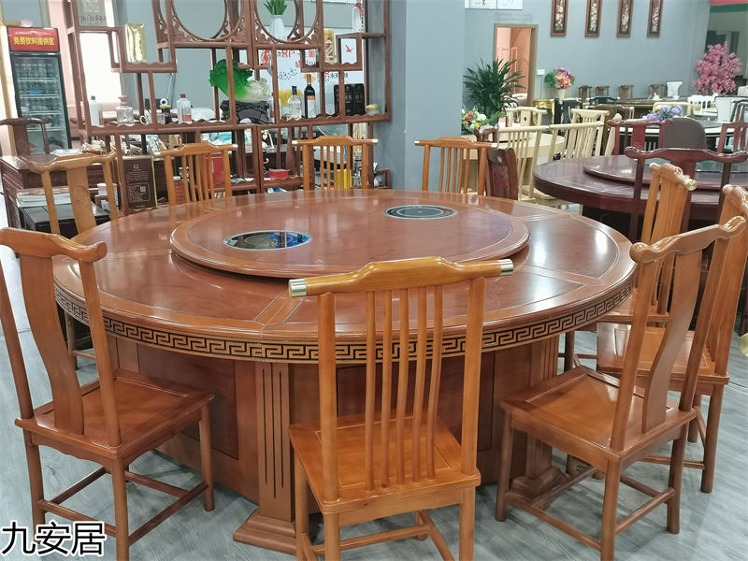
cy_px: 280
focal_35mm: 32
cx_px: 374
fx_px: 691
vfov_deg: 44.2
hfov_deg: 56.8
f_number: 1.8
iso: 320
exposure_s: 1/50
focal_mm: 5.58
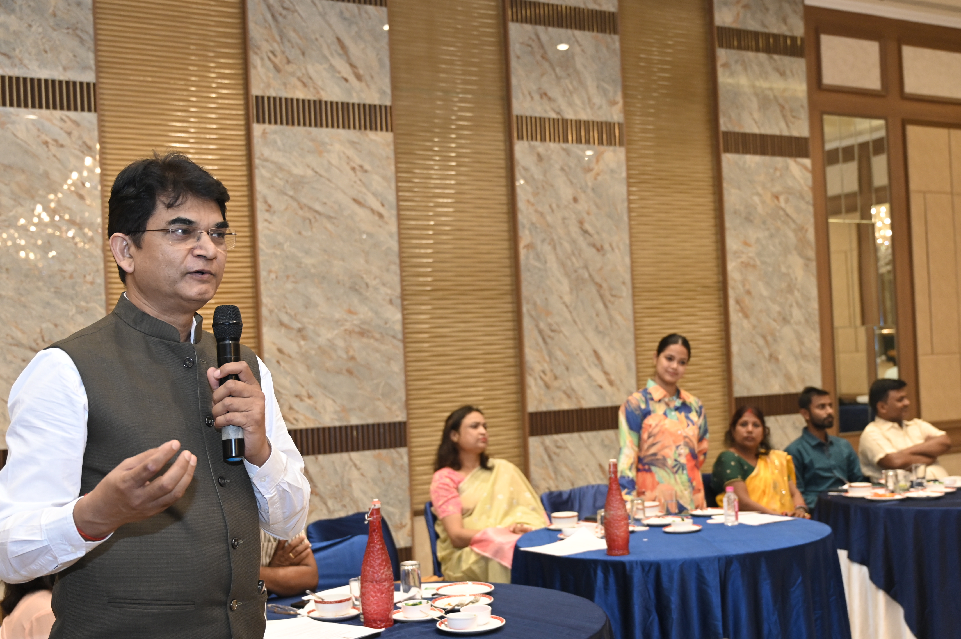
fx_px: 1147
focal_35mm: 43
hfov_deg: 45.4
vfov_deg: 31.1
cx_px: 511
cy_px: 344
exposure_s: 1/125
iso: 1600
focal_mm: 38
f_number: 4
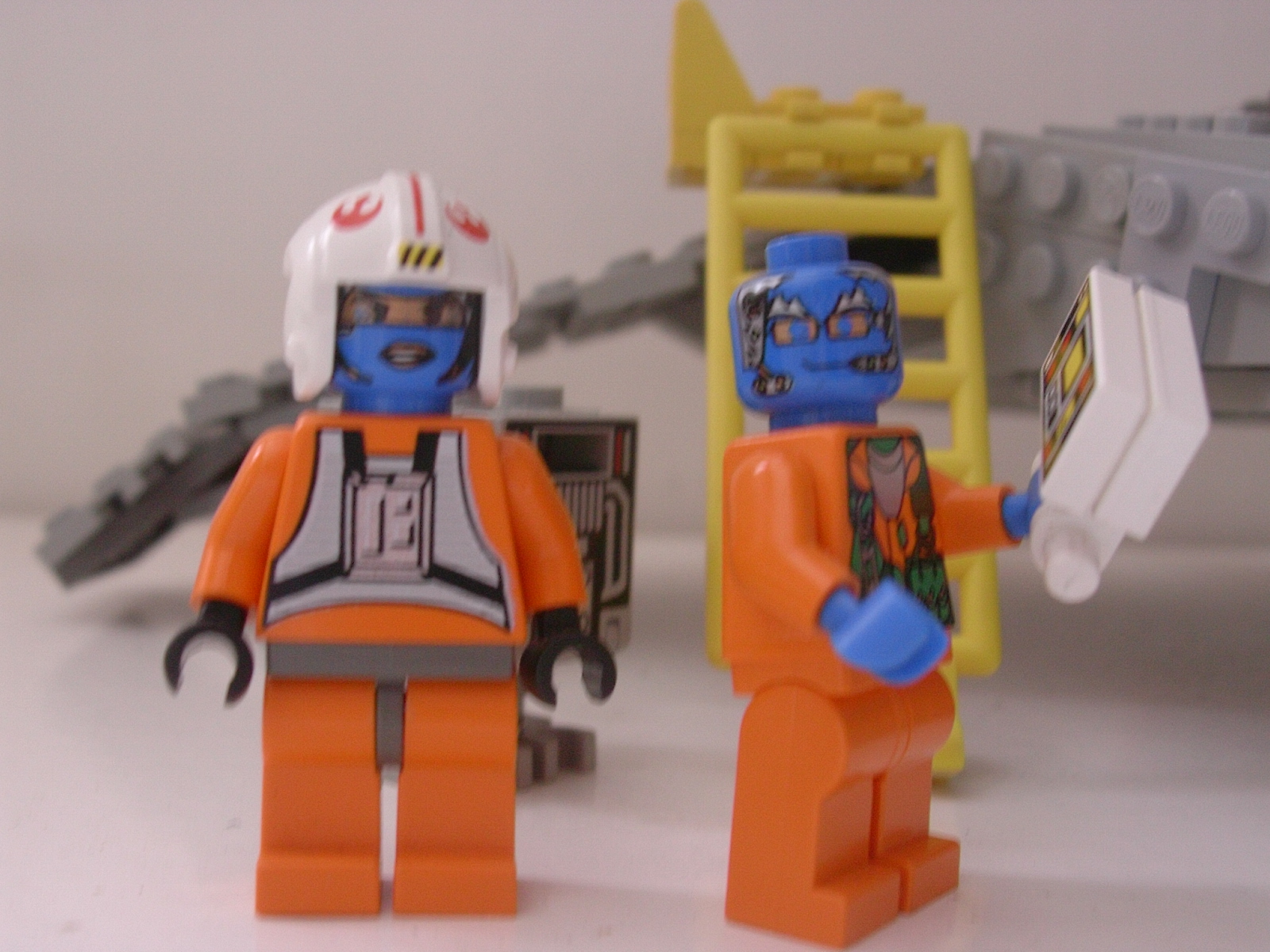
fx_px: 1651
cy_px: 476
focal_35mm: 45
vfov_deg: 32.2
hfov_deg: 42.1
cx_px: 635
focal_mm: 6.7
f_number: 2.9
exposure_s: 1/23.2
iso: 70
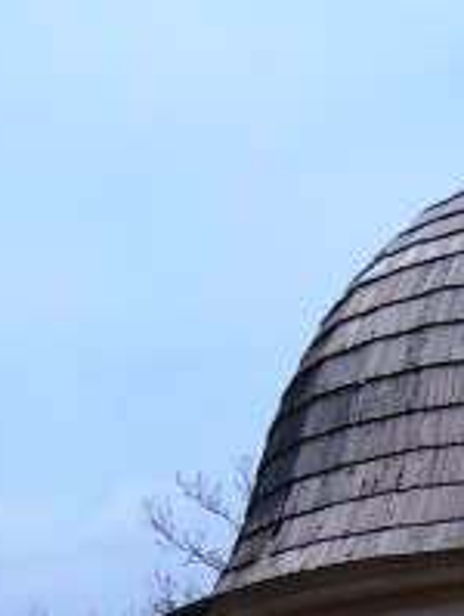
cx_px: 350
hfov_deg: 12.2
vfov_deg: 15.5
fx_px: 2173
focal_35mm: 122
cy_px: 768
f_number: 5.8
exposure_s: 1/350
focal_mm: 5.8
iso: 63
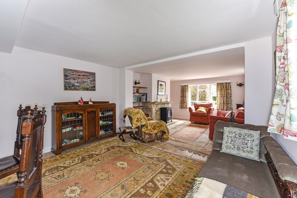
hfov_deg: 104.2
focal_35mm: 14
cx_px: 148
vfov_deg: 81.3
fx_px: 116
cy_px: 99
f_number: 7.1
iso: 320
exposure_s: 1/80
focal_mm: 14
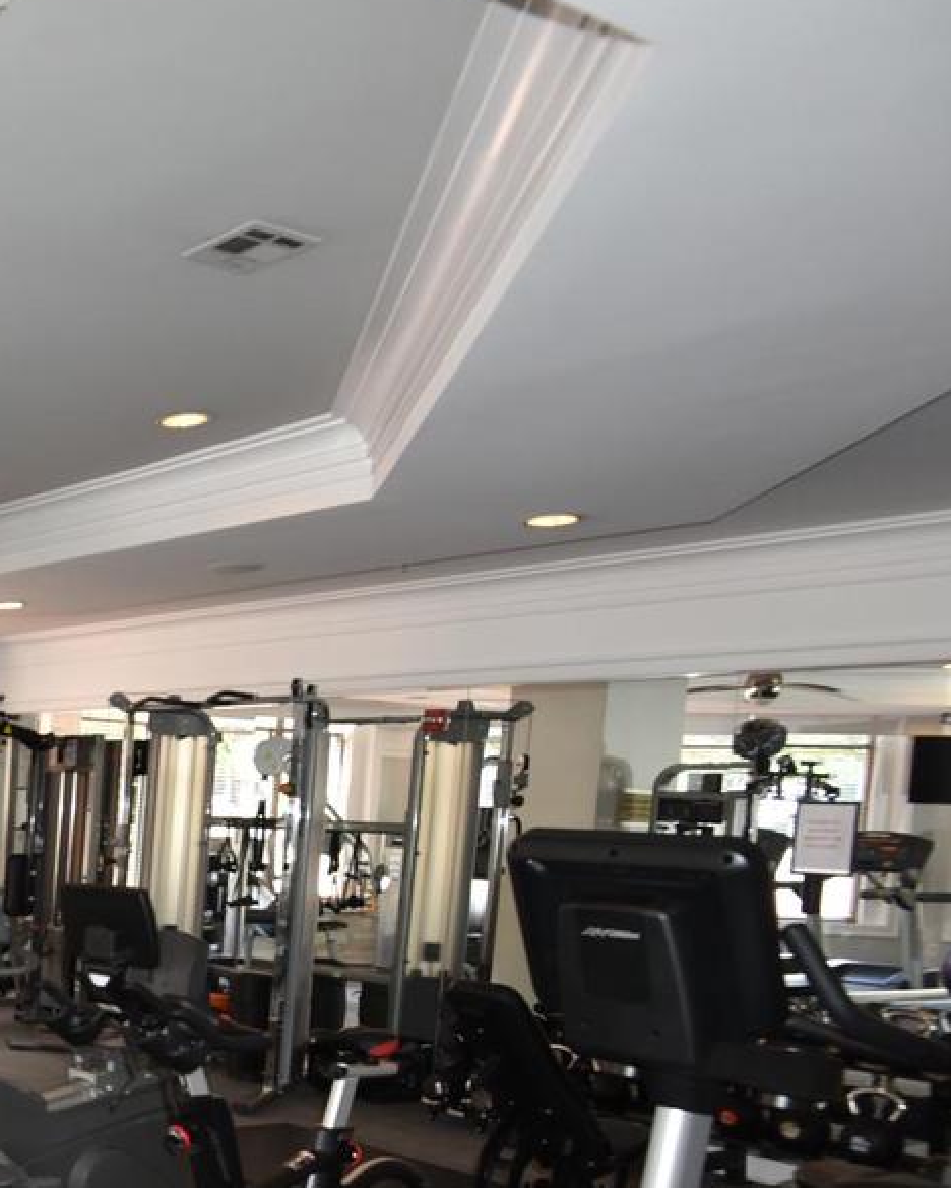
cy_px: 913
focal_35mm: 37
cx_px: -378
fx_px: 1302
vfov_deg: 47.0
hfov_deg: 29.4
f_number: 5
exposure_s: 1/100
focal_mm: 16
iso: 800
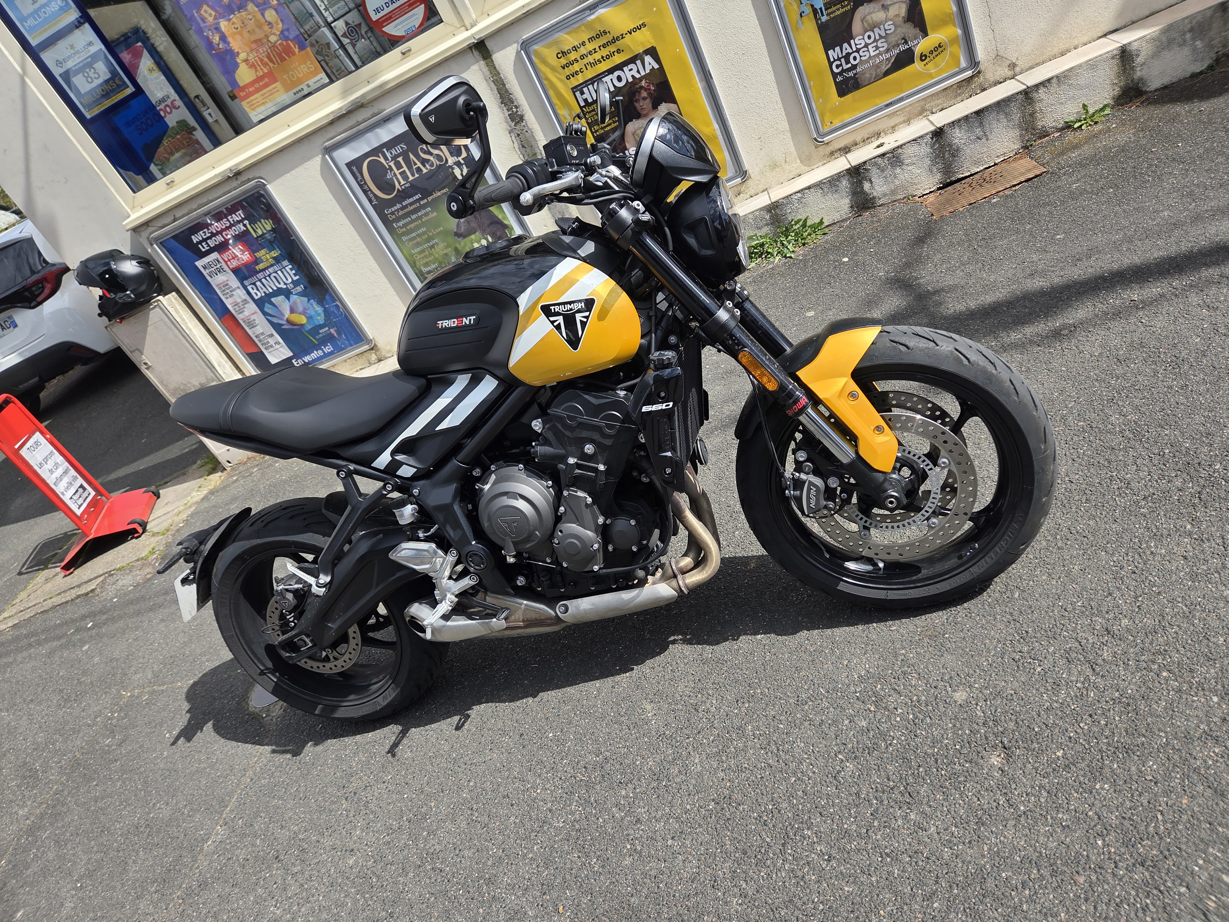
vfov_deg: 58.9
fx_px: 817
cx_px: 614
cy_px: 461
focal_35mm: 23
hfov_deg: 73.9
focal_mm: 5.4
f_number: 1.8
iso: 80
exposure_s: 1/4043
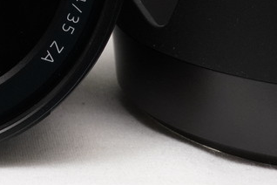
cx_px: -44
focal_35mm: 181
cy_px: -162
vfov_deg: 7.3
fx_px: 1393
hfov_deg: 11.2
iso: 800
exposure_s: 1/60
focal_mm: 24
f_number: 8
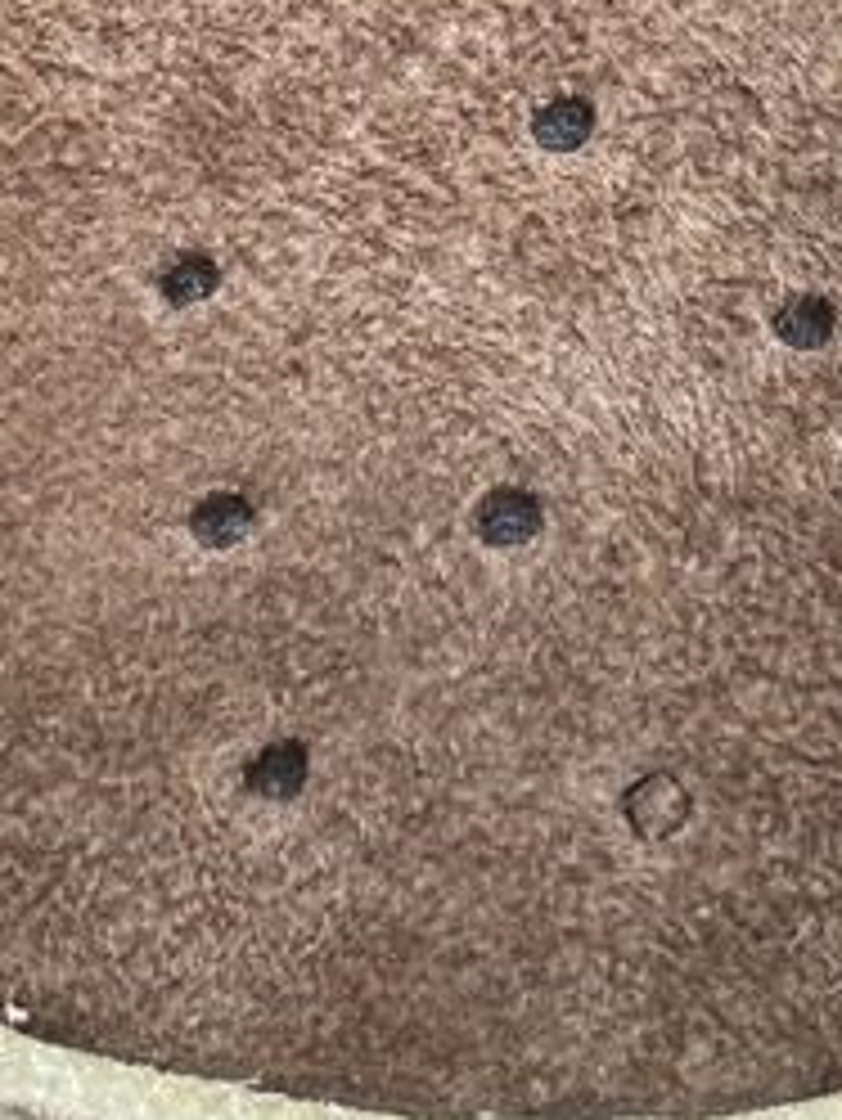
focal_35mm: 103
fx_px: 3338
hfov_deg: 14.3
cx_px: 261
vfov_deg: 18.6
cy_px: 45
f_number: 1.8
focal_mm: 4.25
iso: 40
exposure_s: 1/121
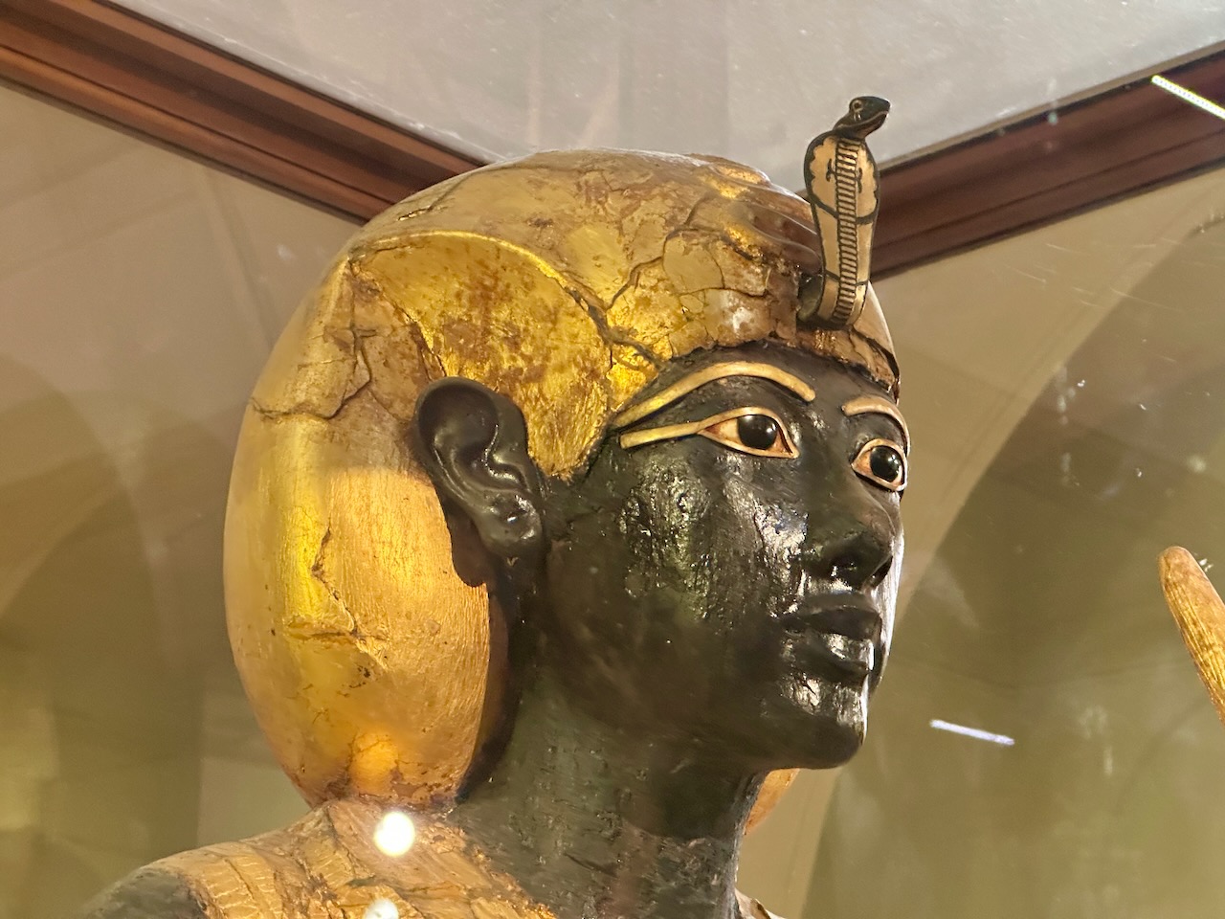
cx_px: 612
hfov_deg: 25.3
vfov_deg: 19.1
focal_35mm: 77
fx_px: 2725
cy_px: 460
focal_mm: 9
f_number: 2.8
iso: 1000
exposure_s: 1/34
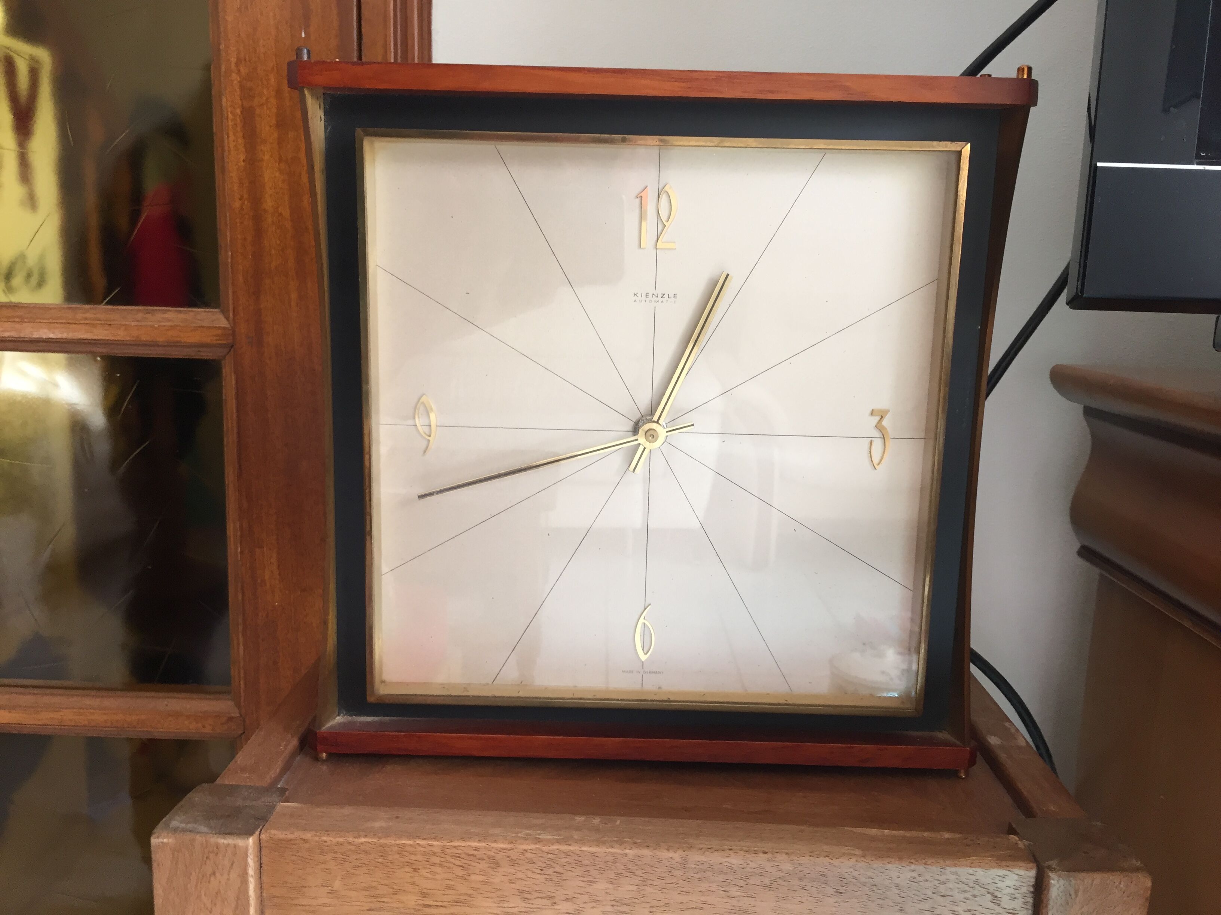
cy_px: 458
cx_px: 610
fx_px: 1023
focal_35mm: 29
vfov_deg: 48.2
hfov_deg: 61.7
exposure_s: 1/33
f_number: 2.2
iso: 40
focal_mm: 4.15
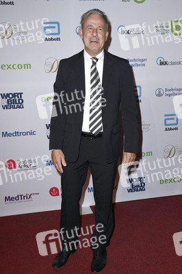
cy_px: 137
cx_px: 91
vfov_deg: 43.6
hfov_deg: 29.8
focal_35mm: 45
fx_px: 342
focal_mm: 45
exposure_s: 1/200
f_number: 5.6
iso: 640
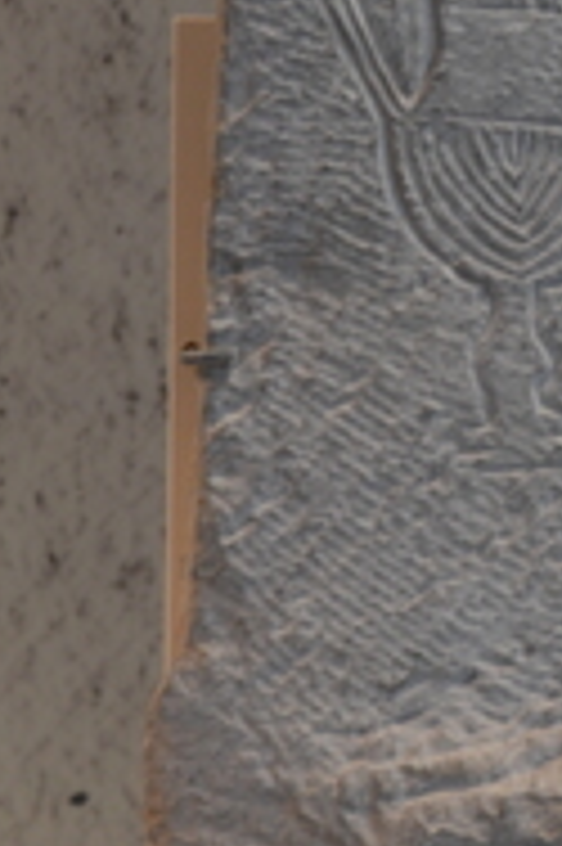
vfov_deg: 7.5
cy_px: 166
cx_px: 575
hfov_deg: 5.0
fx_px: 6451
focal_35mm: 275
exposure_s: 1/15
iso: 400
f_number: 5
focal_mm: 52
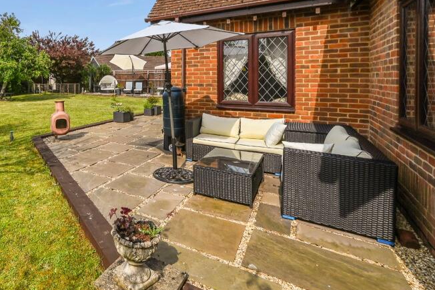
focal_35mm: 22
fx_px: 266
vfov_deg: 55.3
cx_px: 96
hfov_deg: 71.8
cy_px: 85
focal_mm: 14
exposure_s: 1/1600
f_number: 8
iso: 400
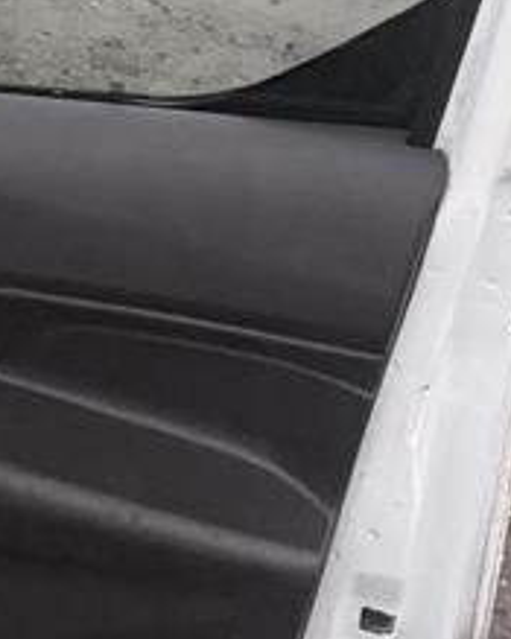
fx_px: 1059
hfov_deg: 27.0
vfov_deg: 29.4
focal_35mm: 56
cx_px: 196
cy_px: -108
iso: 320
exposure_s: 1/60
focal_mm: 2.22
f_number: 2.2
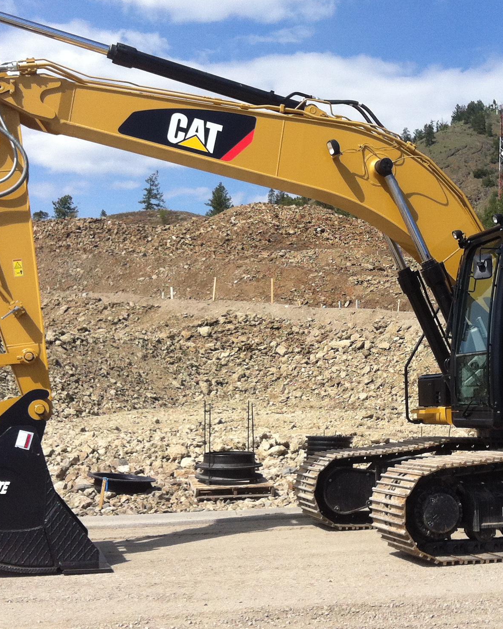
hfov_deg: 25.2
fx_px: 1117
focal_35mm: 60
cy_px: 282
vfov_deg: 31.4
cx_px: 337
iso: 80
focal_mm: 3.85
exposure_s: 1/1774
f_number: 2.8
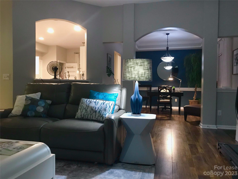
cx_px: 119
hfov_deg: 63.4
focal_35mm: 28
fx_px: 193
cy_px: 90
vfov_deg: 49.7
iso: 100
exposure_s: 1/6
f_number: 1.8
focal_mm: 3.99
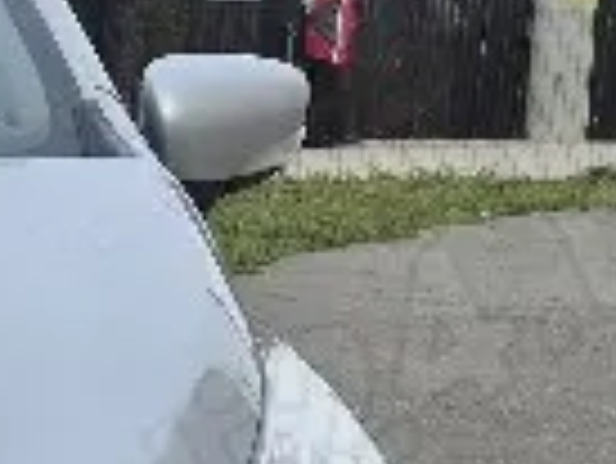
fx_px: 2992
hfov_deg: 10.8
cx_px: -585
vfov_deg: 8.8
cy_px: 500
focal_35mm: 168
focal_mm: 5.4
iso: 25
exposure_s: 1/323
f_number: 1.8
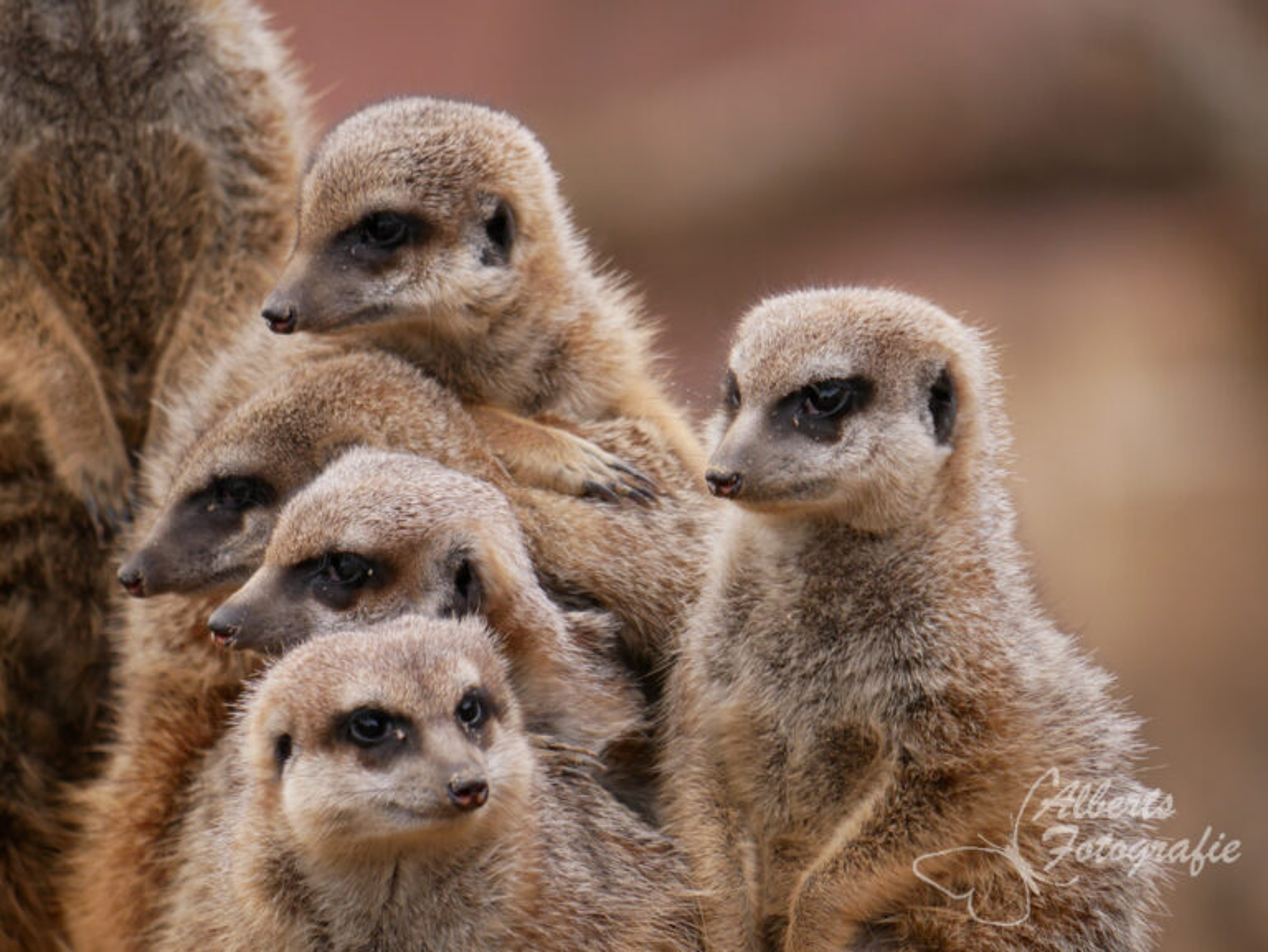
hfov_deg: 4.0
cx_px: 634
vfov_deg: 3.0
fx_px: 18033
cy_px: 476
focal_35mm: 492
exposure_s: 1/320
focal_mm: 246
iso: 800
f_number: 5.3
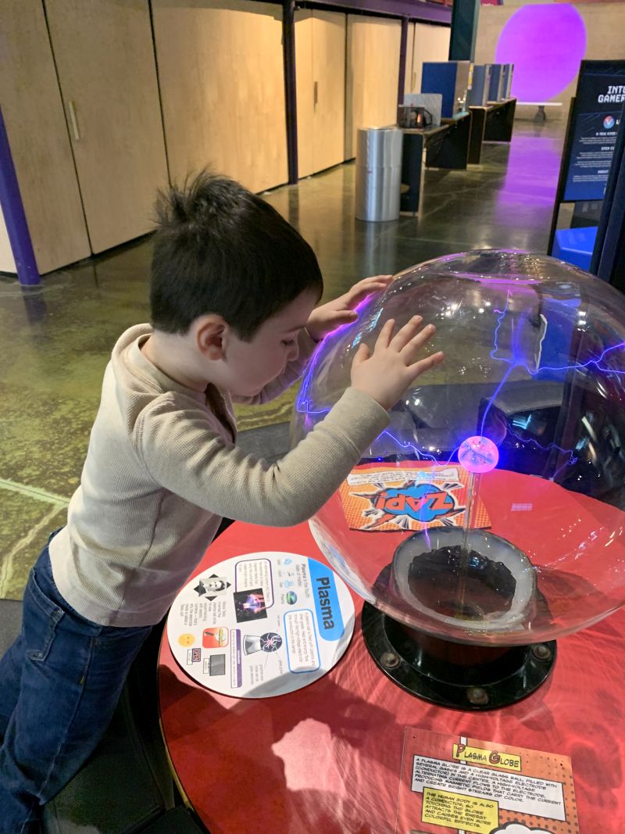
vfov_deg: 67.3
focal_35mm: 26
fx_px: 626
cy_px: 417
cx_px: 312
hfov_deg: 53.1
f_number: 1.8
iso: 640
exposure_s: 1/30
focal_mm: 4.25
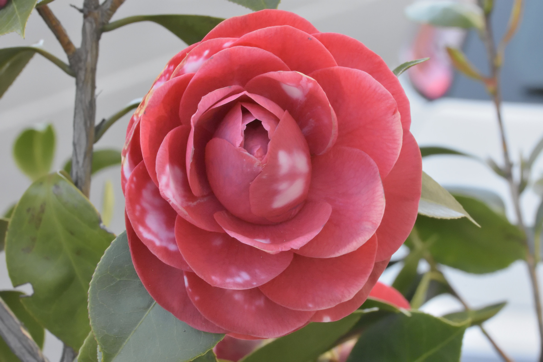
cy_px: 181
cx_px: 272
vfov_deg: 8.7
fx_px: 2375
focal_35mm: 158
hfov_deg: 13.0
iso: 4500
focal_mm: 105
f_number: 22
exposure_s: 1/250
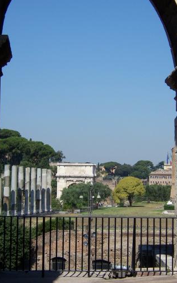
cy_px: 140
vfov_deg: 23.6
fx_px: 680
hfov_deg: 14.8
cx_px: 96
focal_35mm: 88
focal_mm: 13.5
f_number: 4.8
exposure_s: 1/750
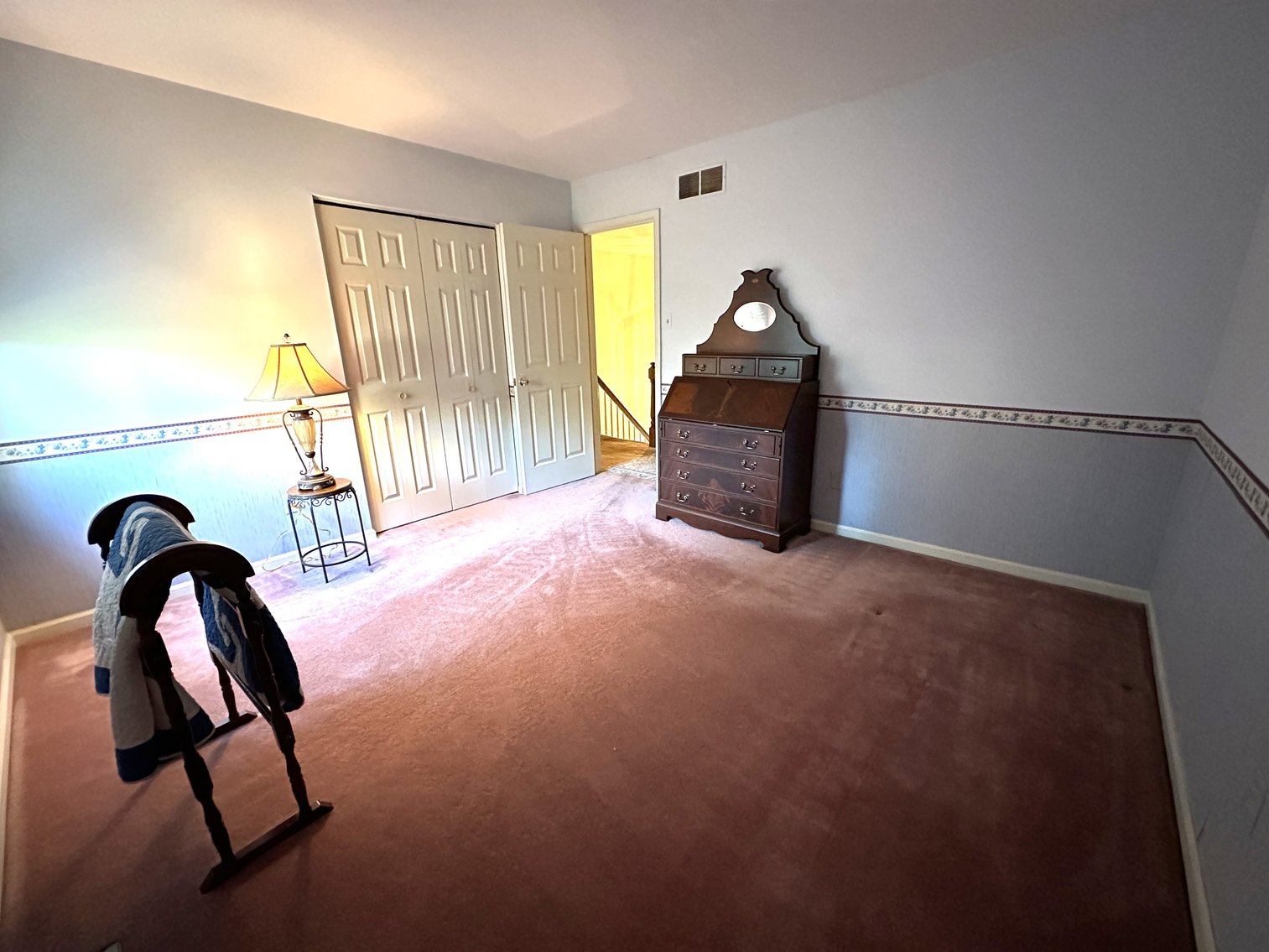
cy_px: 476
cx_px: 634
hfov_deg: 102.1
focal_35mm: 14
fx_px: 513
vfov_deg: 85.7
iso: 1000
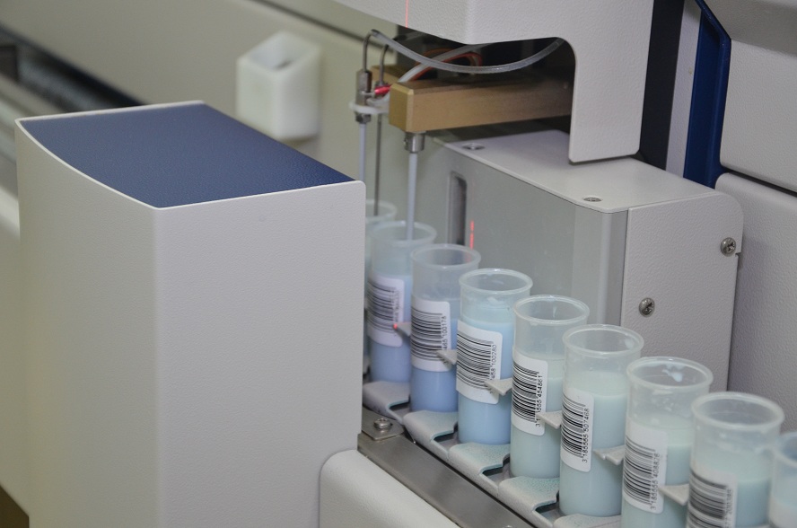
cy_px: 264
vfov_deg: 15.6
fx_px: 1922
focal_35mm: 87
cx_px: 398
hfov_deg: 23.4
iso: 800
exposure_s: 1/50
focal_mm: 58
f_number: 5
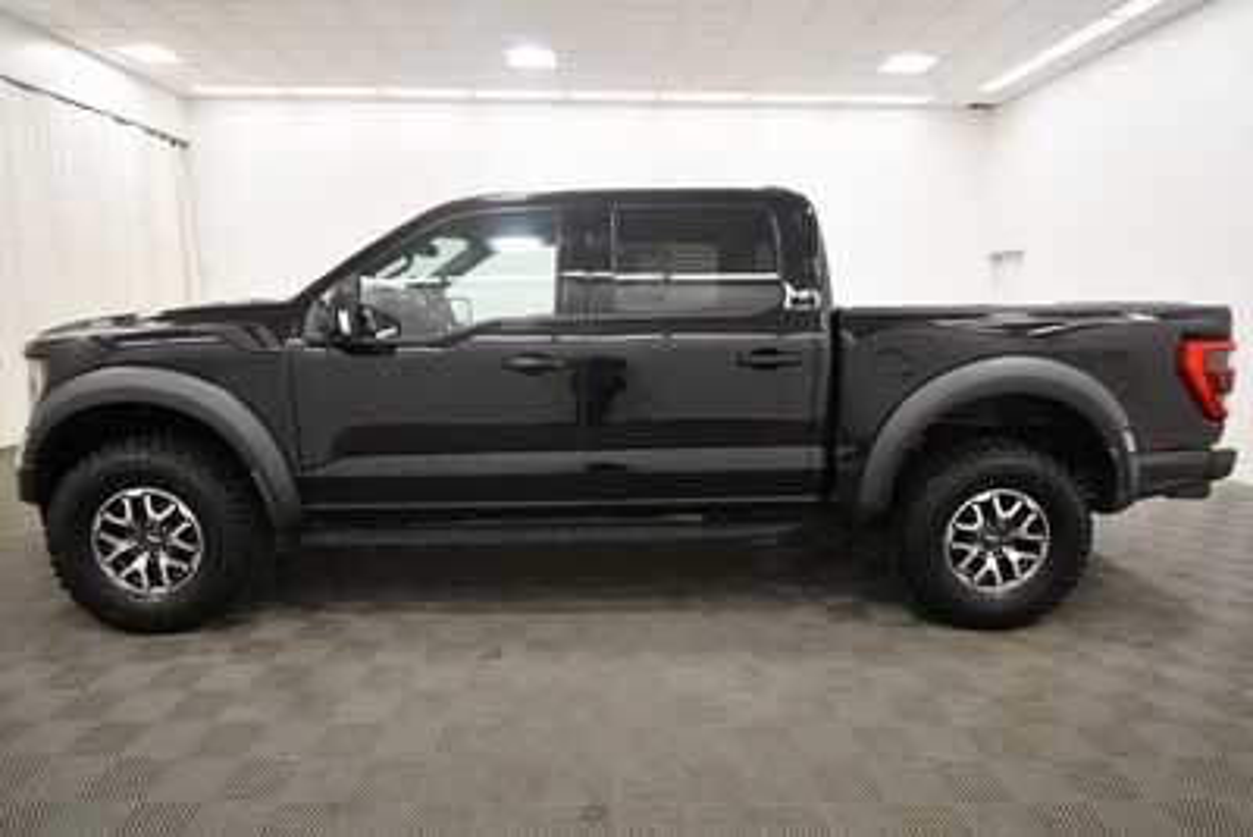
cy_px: 418
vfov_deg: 64.6
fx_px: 662
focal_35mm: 19
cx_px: 626
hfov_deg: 86.9
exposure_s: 1/125
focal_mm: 13
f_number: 5
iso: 1000
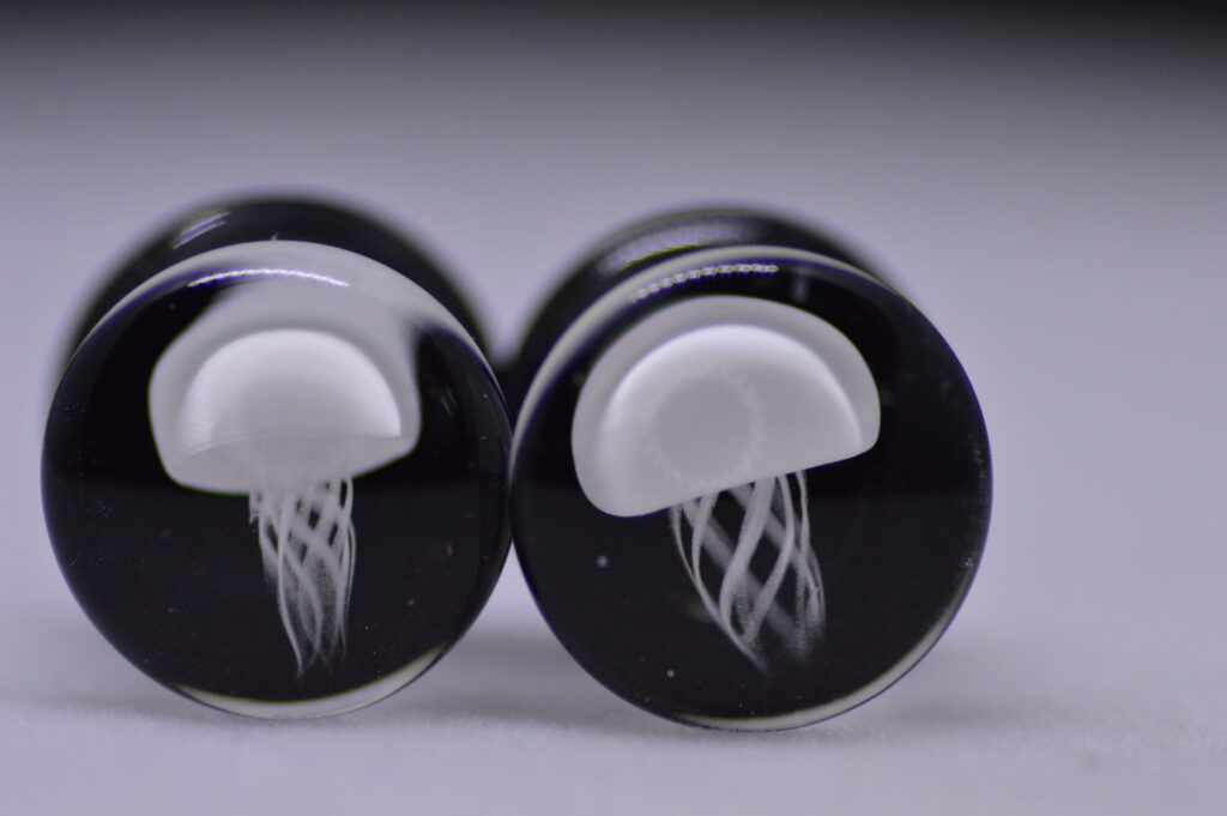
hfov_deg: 15.2
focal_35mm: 135
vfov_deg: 10.1
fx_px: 4597
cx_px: 614
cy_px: 408
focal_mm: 90
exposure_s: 1/800
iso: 1600
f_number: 4.5
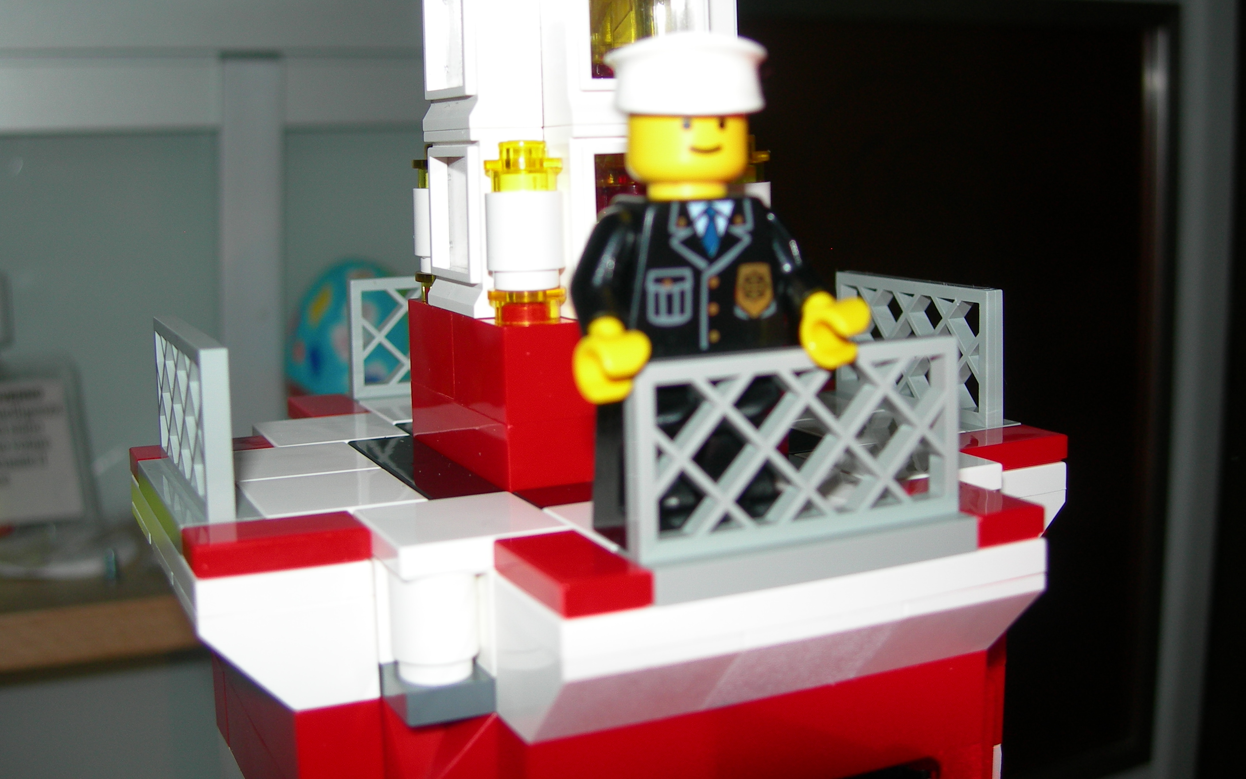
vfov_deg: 29.2
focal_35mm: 44
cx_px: 577
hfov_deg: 45.2
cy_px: 320
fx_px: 1494
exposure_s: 1/60.1
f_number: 2.8
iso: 50
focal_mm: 7.8
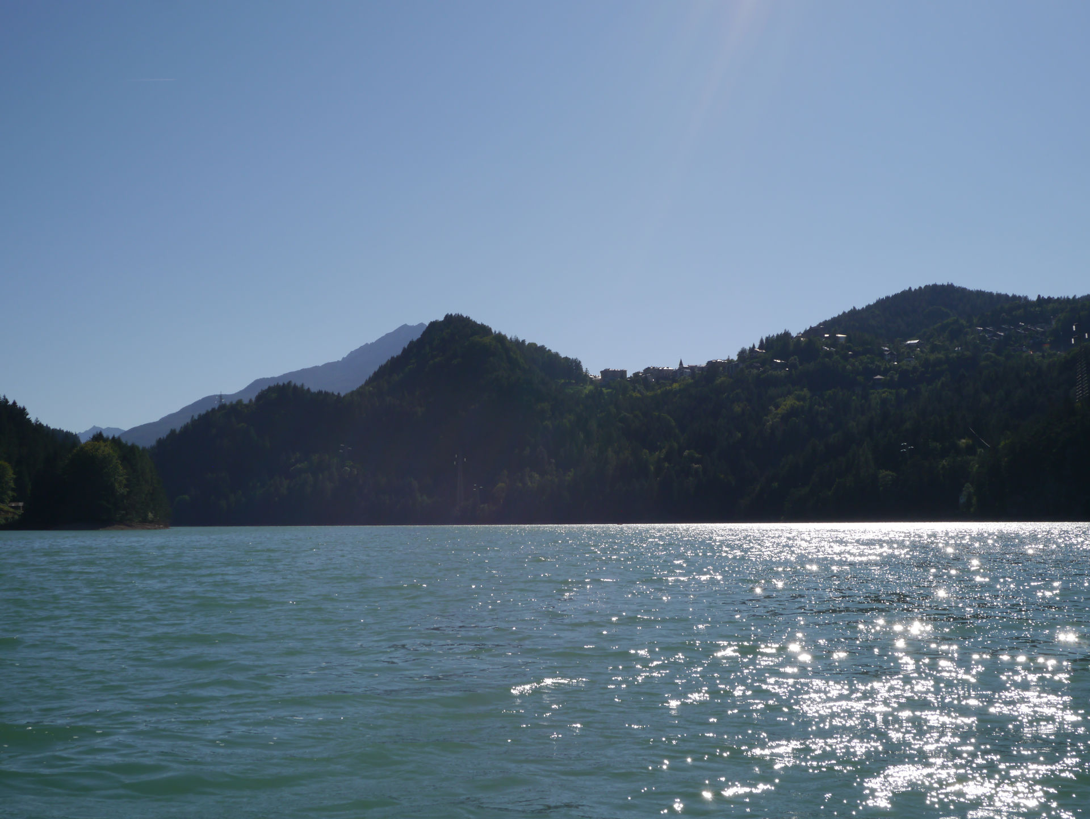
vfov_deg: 32.9
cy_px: 410
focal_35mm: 44
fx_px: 1386
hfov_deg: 42.9
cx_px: 545
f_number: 11
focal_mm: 22
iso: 160
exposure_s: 1/500
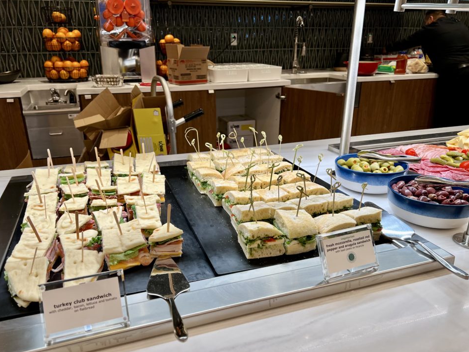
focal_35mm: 28
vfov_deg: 49.7
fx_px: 379
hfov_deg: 63.4
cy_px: 188
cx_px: 224
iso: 100
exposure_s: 1/115
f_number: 1.5
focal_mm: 5.7
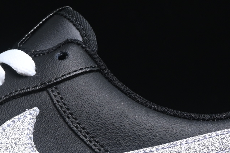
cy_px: 126
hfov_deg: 6.3
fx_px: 2089
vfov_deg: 4.2
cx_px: -2
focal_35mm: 327
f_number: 6.3
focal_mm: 50
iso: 160
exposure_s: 1/60
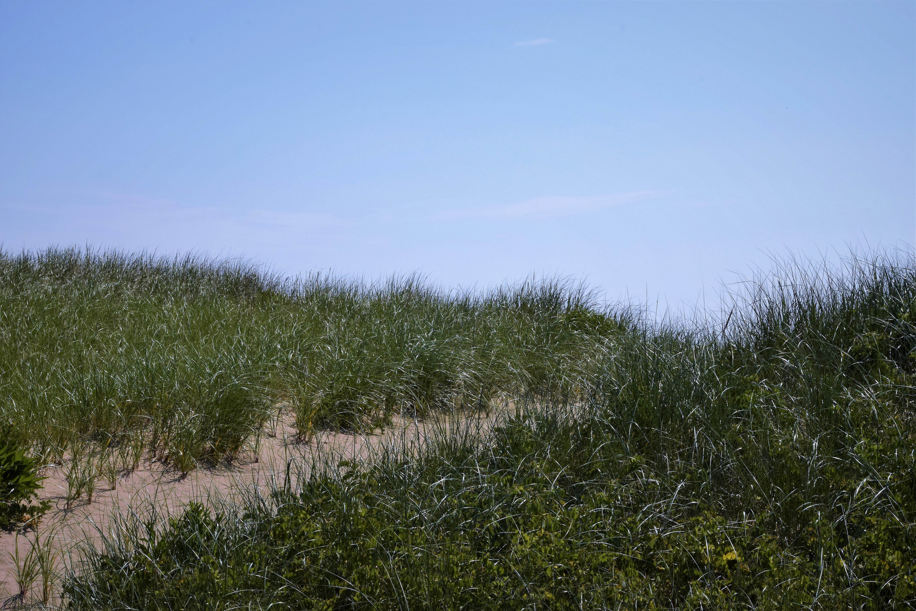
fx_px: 2099
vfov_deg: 16.6
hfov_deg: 24.6
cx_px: 458
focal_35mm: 82
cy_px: 306
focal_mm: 55
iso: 400
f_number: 22
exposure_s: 1/800
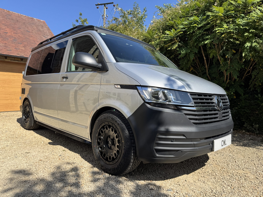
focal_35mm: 24
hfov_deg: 71.6
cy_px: 98
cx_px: 132
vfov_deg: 56.8
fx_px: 182
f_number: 1.78
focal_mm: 6.76
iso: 80
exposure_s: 1/3096
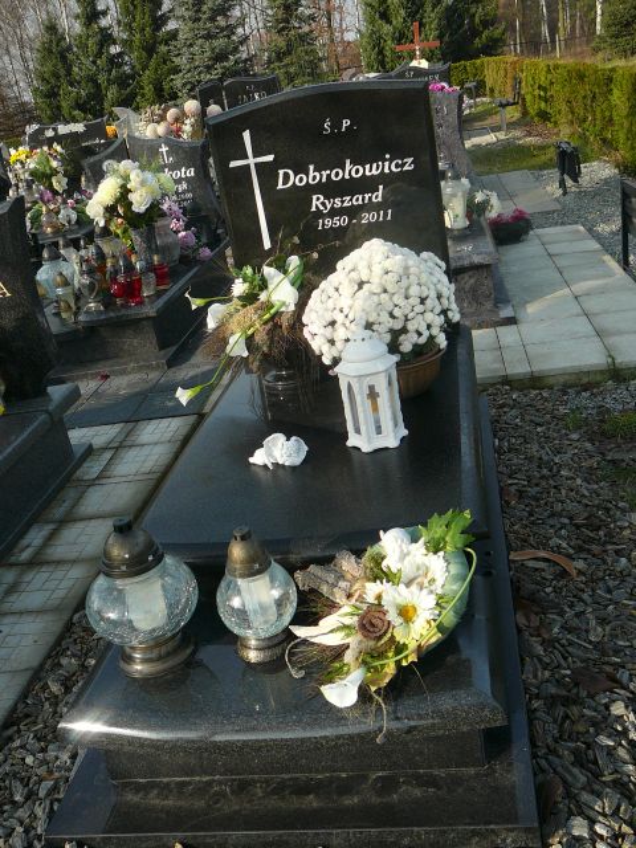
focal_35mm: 35
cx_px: 318
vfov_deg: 52.6
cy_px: 424
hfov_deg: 40.7
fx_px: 857
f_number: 2.8
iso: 80
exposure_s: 1/500
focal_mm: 5.2
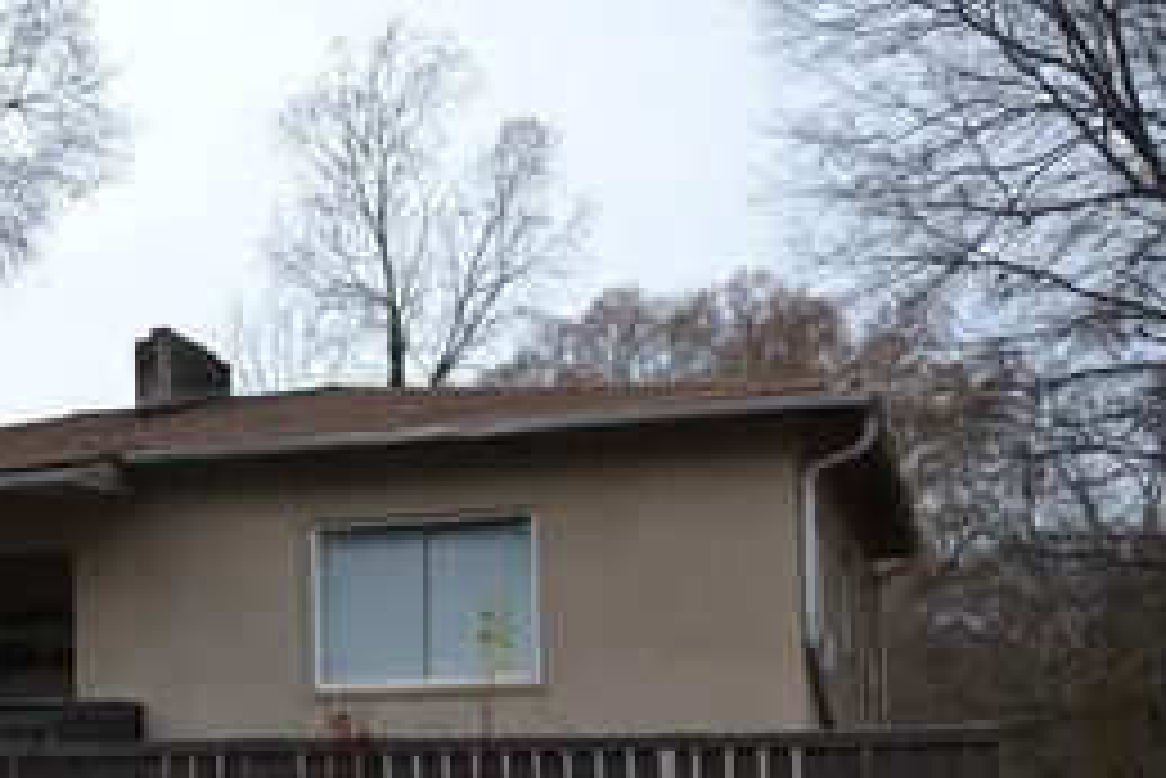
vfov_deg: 24.1
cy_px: 677
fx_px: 1781
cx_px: 252
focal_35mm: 55
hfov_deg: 35.2
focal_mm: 19
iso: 100
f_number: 5.6
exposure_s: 1/125
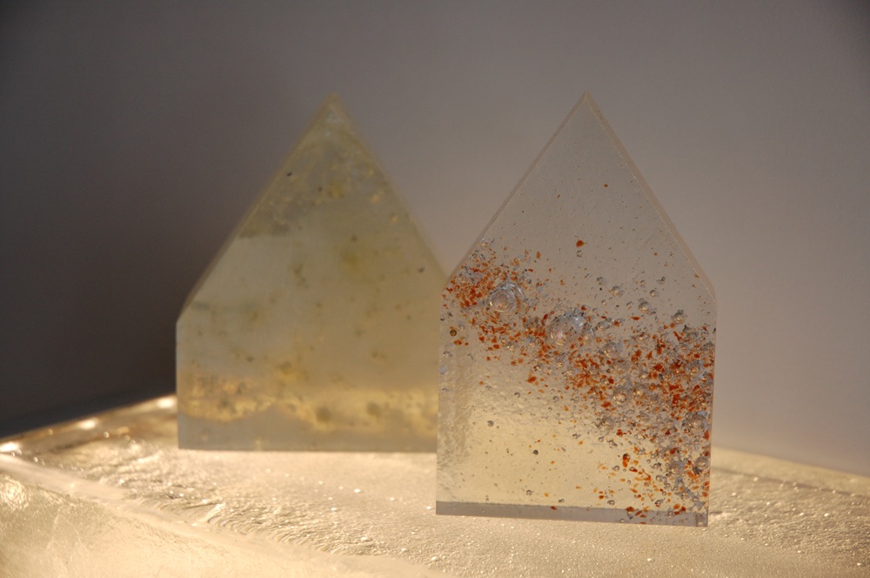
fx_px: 2534
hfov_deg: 19.5
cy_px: 289
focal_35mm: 105
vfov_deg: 13.0
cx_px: 435
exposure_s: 1/200
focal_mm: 70
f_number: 4.5
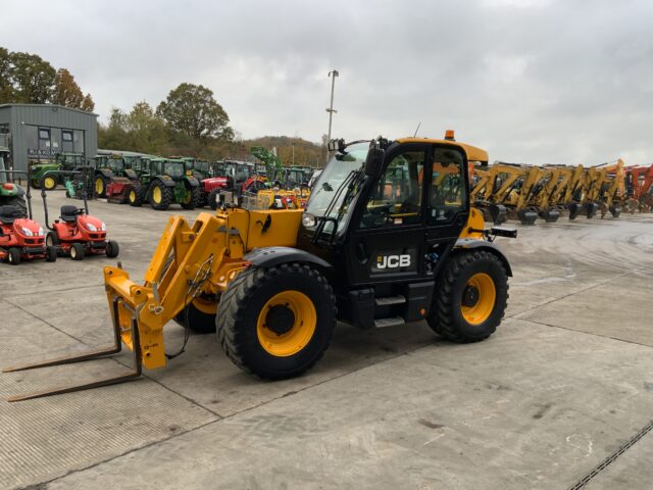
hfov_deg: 61.7
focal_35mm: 29
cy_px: 245
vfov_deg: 48.2
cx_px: 326
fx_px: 547
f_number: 1.8
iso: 32
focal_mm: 3
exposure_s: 1/122
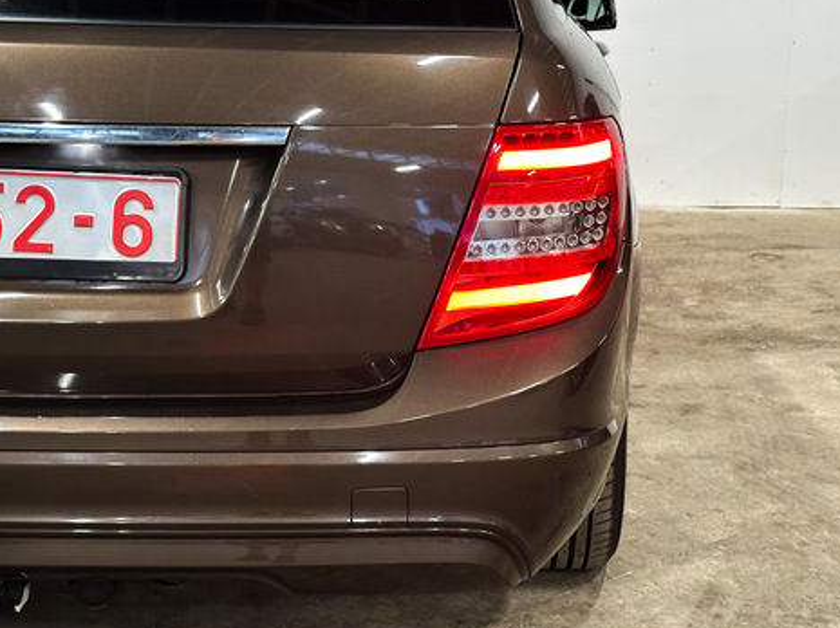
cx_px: 396
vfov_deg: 23.6
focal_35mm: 62
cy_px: 309
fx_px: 1503
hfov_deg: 31.2
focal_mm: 6.86
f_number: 1.8
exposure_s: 1/35
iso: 250
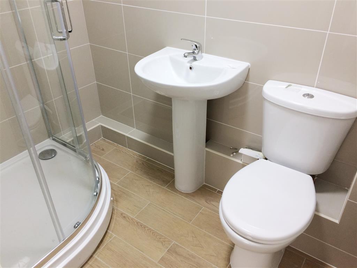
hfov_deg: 61.7
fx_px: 299
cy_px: 134
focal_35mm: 29
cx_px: 178
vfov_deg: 48.2
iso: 100
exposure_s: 1/33
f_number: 2.2
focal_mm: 4.15
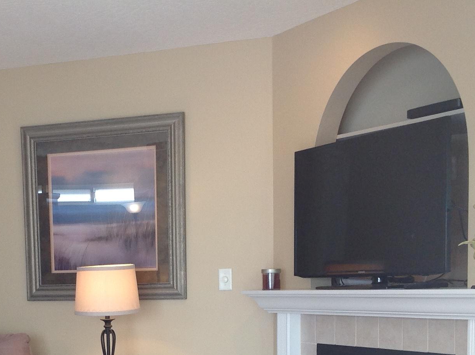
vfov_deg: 19.3
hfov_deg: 25.7
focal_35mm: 74
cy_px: 356
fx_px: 1014
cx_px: 69
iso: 64
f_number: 2.4
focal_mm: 4.28
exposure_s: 1/60
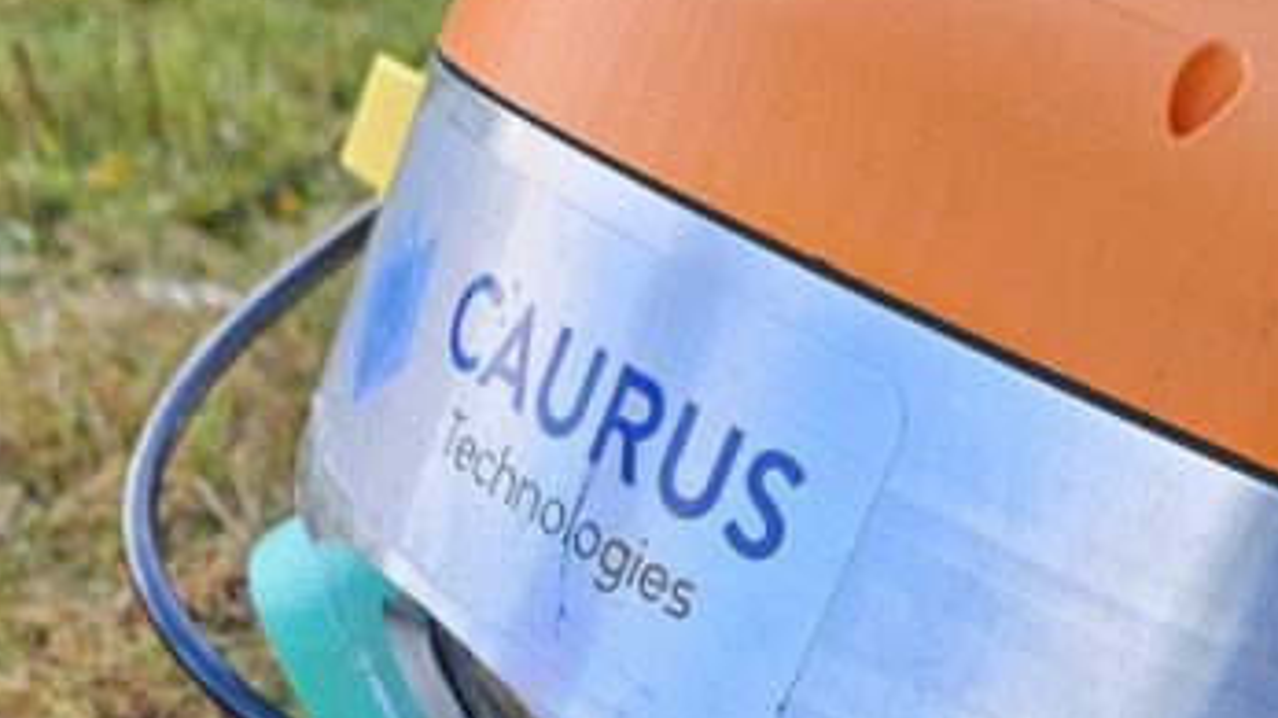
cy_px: 1094
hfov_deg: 28.6
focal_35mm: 74
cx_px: 678
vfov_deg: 15.0
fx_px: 2507
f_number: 1.7
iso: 32
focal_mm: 6.3
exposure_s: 1/180
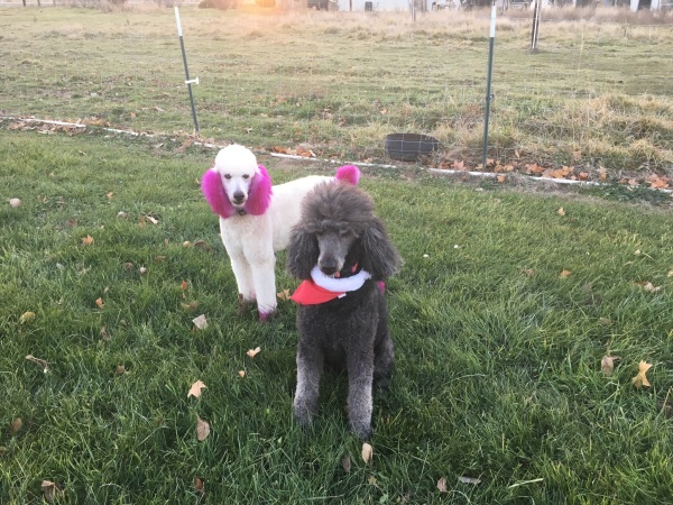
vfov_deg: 48.2
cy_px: 252
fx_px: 564
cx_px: 336
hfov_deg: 61.7
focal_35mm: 29
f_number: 2.2
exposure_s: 1/40
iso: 32
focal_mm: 4.15
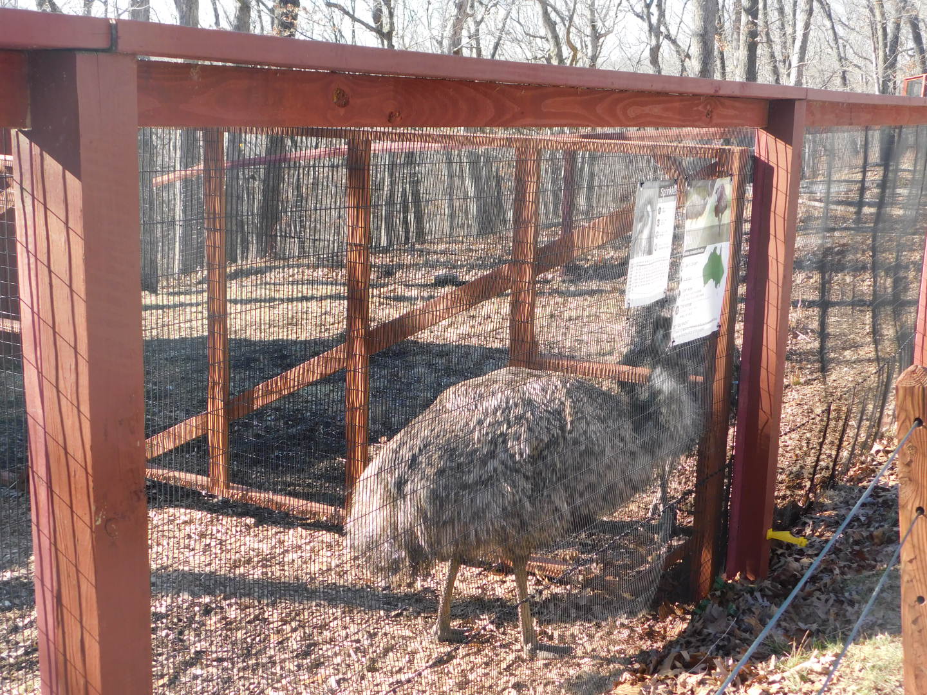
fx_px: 1205
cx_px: 464
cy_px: 348
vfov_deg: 32.2
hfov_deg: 42.1
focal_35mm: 45
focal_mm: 8
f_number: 3.7
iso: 125
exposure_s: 1/160
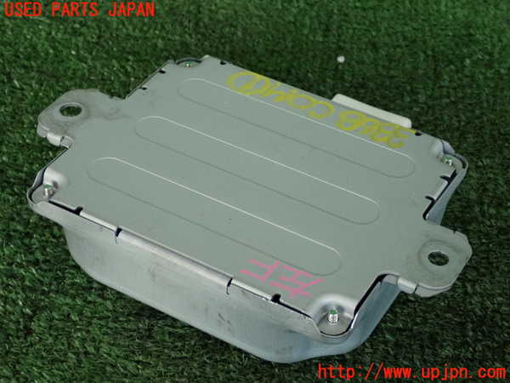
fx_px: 1134
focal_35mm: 77
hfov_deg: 25.3
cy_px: 192
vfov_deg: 19.1
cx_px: 255
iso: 1250
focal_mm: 13.65
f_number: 4.1
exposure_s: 1/125
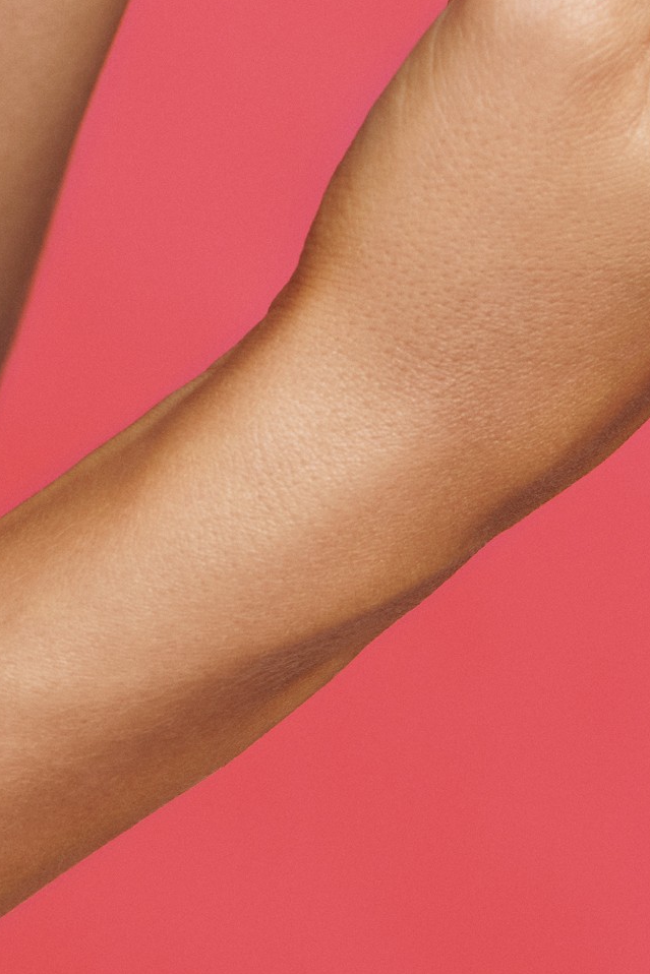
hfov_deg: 4.6
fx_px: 8013
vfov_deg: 6.9
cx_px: 531
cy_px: -343
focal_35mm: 296
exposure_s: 1/250
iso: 100
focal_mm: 105
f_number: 13
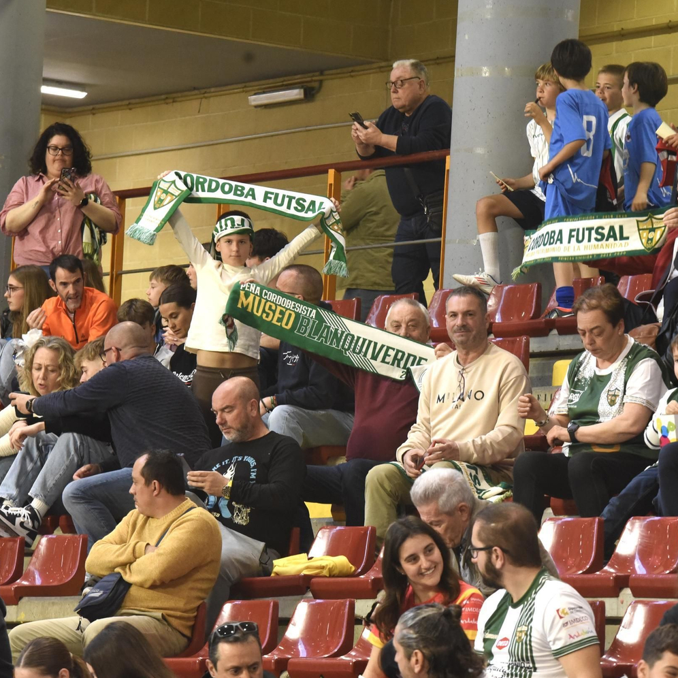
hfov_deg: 7.3
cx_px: 415
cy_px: 355
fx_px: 5296
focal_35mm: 239
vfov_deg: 7.3
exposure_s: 1/160
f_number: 6.3
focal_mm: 175
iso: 4000
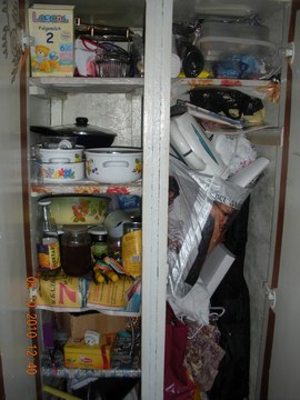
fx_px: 416
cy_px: 200
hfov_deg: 39.7
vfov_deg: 51.4
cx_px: 150
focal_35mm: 36
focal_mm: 6.3
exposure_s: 1/30
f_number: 3.5
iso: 64
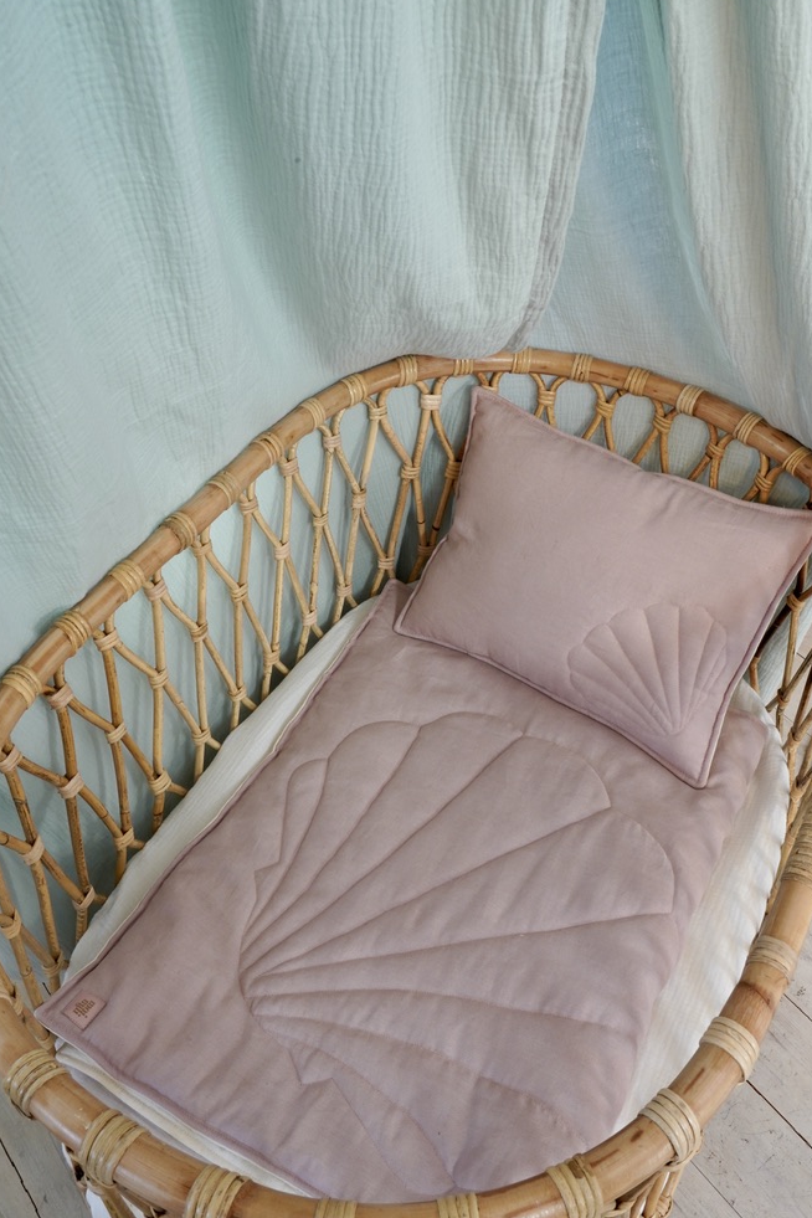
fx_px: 1049
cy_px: 661
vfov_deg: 60.2
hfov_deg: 42.3
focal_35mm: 31
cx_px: 435
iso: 800
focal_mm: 28
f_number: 20
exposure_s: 1/8
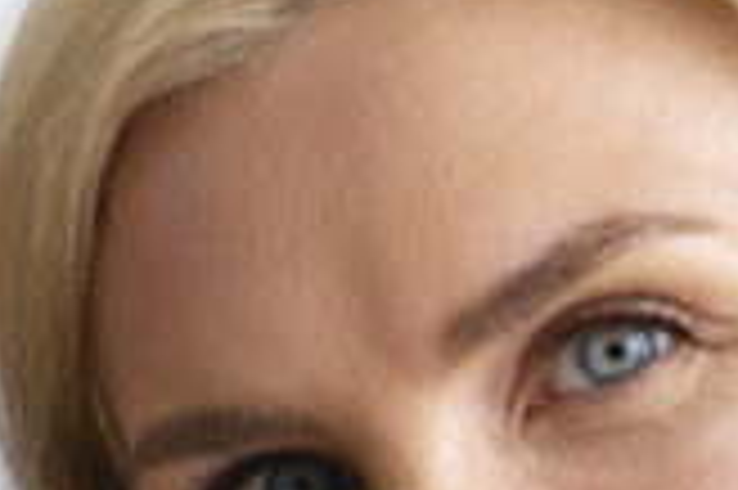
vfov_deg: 4.3
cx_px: -117
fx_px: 6390
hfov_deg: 6.6
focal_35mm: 312
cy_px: 1077
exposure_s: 1/200
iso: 320
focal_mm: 50
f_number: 4.5
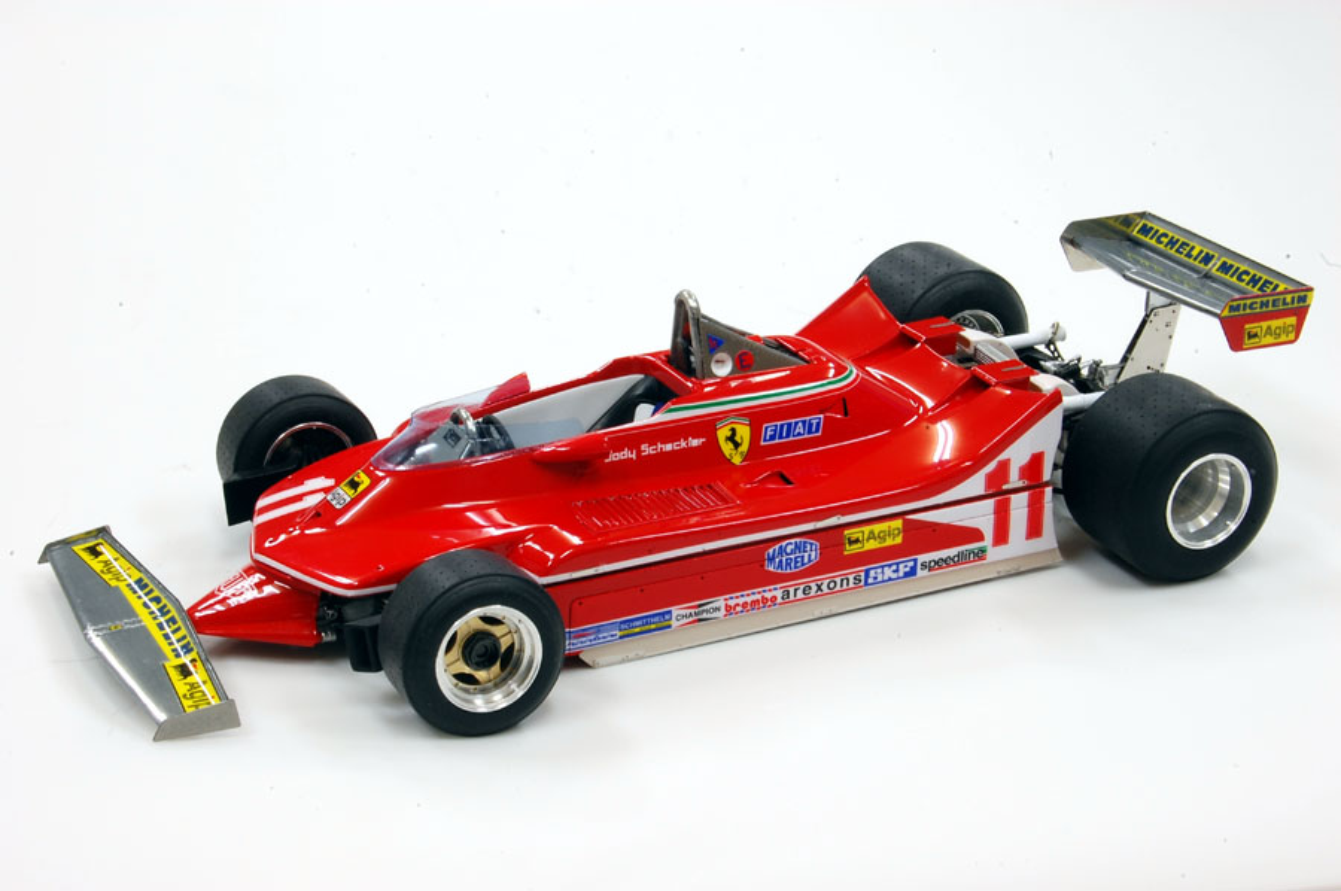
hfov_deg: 24.6
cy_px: 446
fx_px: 3070
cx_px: 670
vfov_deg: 16.5
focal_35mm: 82
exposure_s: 1.6
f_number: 36
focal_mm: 55
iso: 200
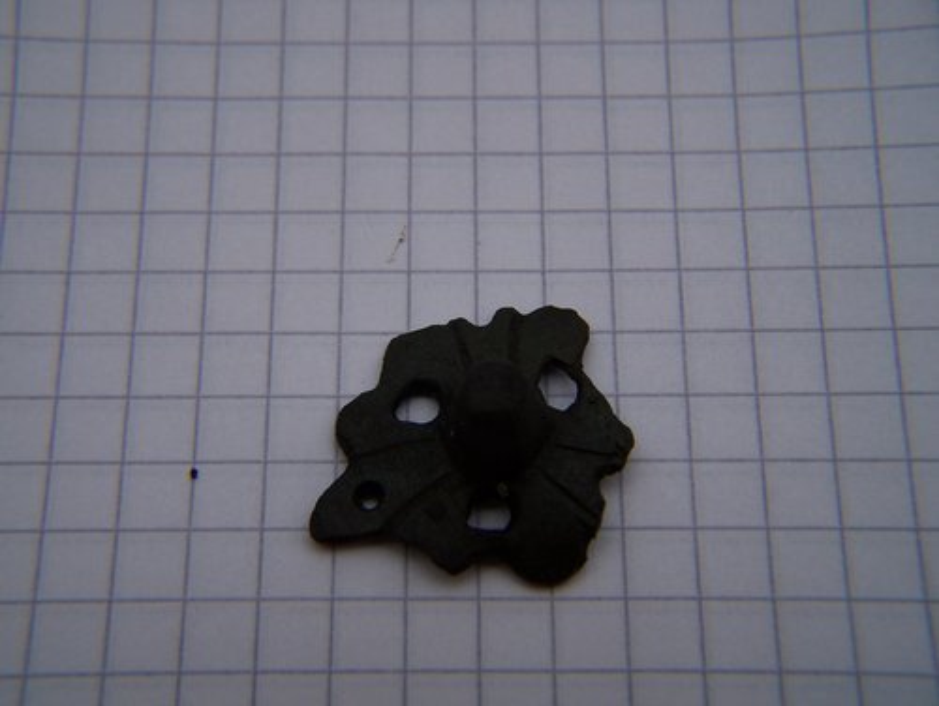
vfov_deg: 37.8
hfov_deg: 48.9
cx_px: 470
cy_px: 353
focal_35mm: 38
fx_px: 1032
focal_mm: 6.3
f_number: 2.8
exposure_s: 1/320
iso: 80
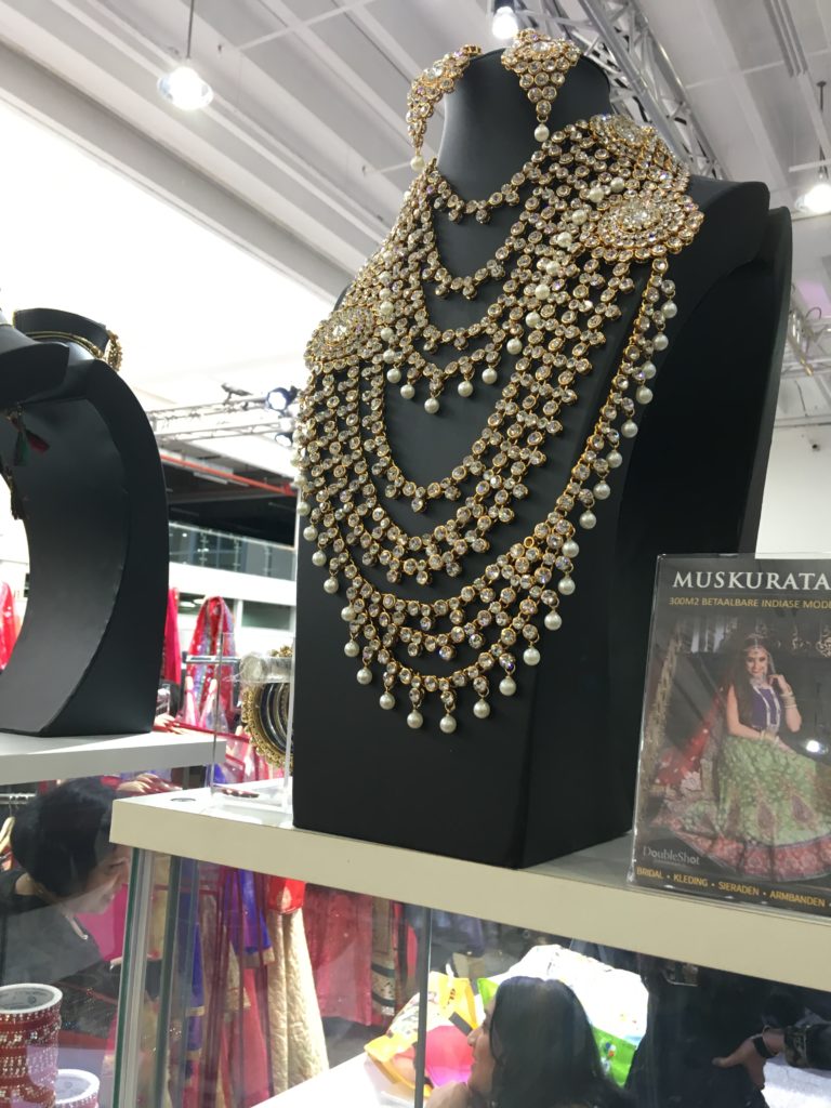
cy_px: 554
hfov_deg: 48.2
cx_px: 416
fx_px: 928
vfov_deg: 61.7
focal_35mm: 29
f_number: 2.2
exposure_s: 1/33
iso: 100
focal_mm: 4.15
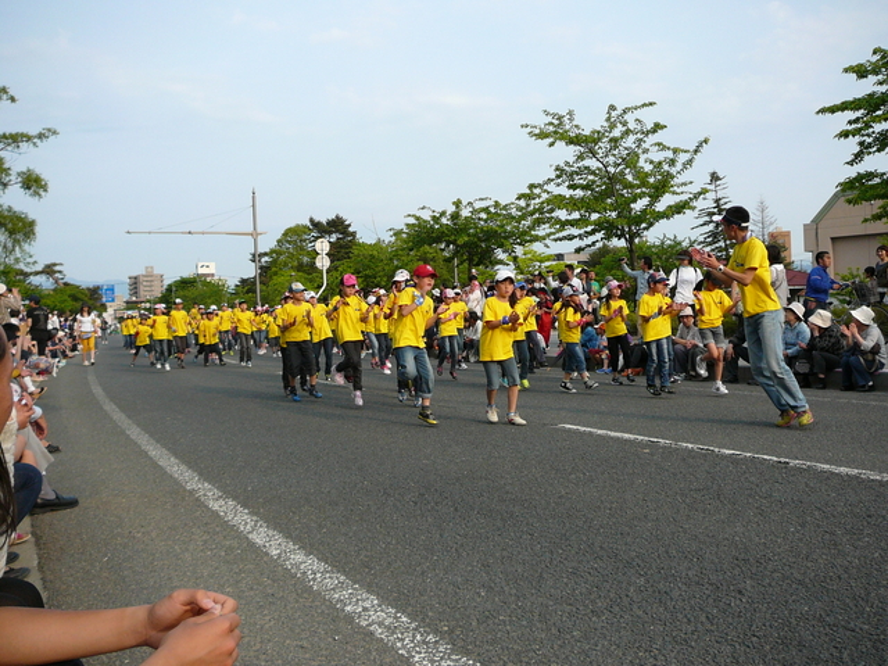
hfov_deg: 52.6
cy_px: 333
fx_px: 898
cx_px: 444
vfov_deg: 40.7
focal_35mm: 35
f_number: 2.8
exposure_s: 1/800
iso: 100
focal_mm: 5.2
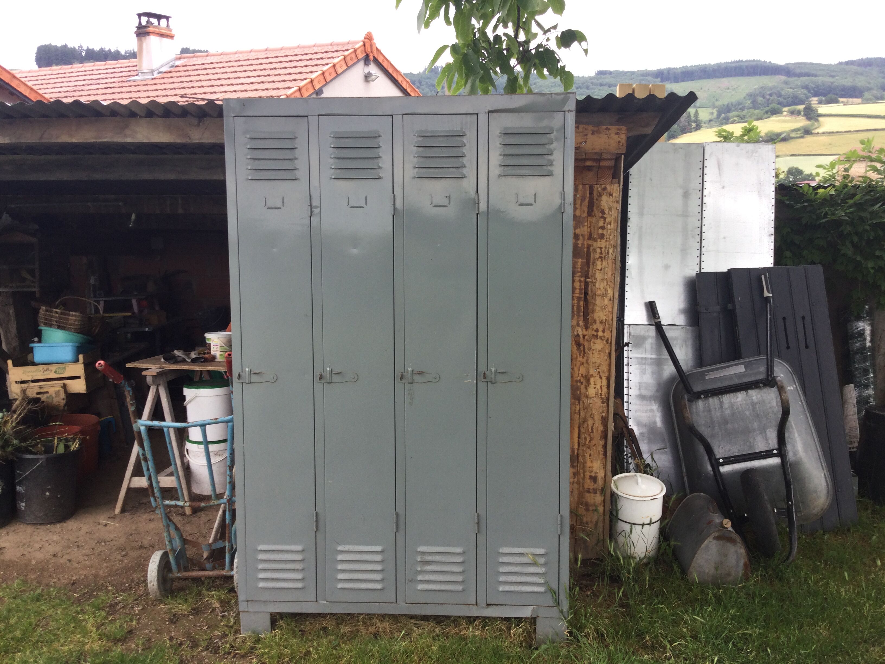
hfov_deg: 58.4
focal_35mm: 31
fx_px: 793
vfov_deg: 45.4
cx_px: 442
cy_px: 332
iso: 25
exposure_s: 1/104
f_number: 2.4
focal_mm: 3.3
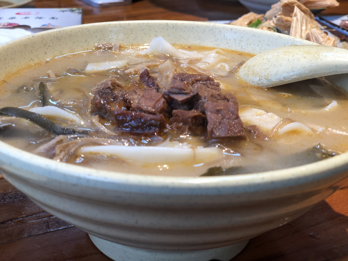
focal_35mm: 52
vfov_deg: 28.0
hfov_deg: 36.8
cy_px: 130
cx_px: 174
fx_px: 523
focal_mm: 6
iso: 32
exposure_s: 1/50
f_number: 2.4
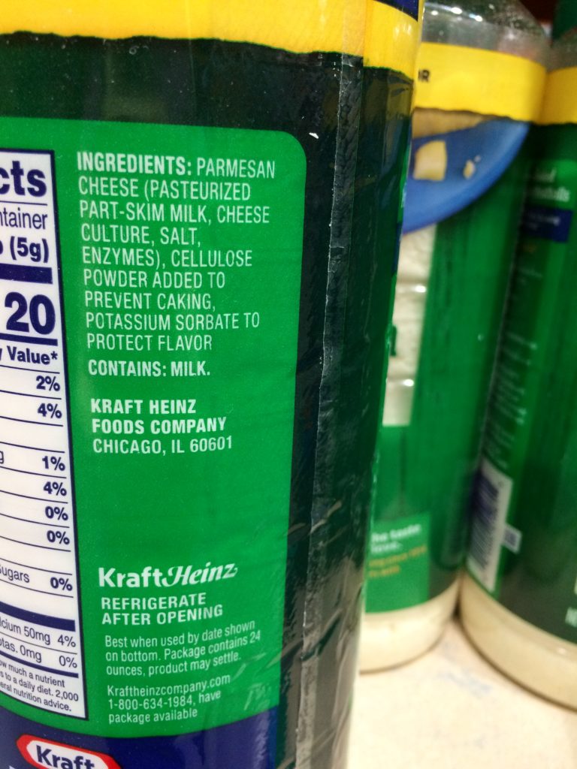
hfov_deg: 48.2
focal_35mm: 29
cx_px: 288
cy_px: 384
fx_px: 645
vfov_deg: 61.7
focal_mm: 4.15
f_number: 2.2
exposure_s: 1/30
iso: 125
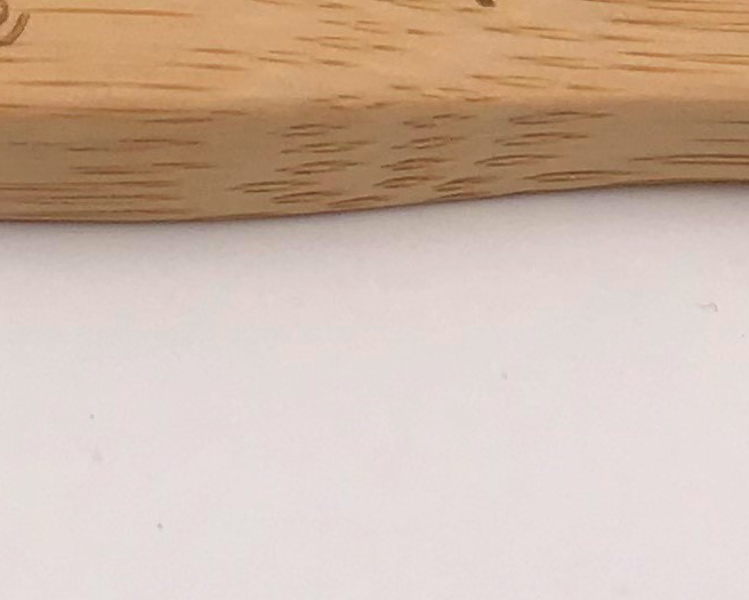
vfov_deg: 9.1
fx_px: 3725
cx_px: -232
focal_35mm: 168
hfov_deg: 11.2
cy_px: -177
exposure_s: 1/550
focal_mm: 3.99
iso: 20
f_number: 1.8
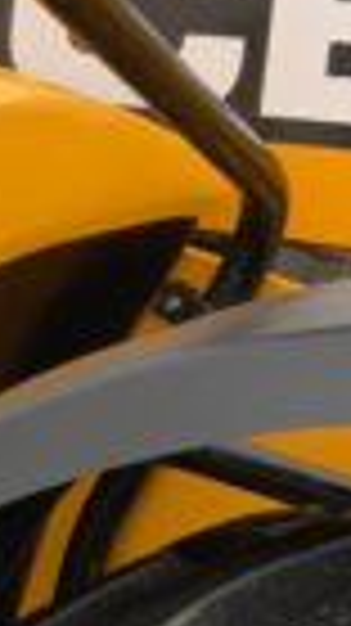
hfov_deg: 7.7
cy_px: 432
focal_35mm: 145
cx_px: -540
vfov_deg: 14.8
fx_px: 2404
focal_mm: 3
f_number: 1.8
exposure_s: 1/172
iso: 16
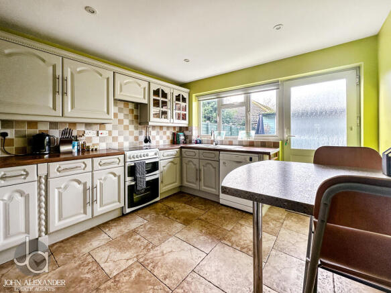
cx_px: 196
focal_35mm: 14
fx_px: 158
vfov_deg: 85.7
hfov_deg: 102.1
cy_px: 146
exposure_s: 1/100
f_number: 2.2
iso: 80
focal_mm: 2.22
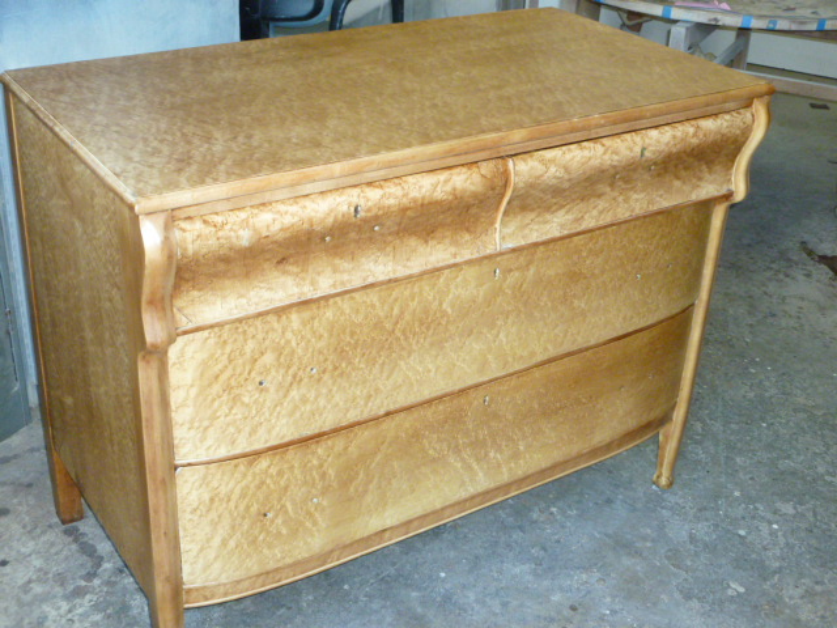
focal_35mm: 44
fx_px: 1064
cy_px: 314
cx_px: 418
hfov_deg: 42.9
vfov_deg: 32.9
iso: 400
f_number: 3.8
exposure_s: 1/60
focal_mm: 7.9
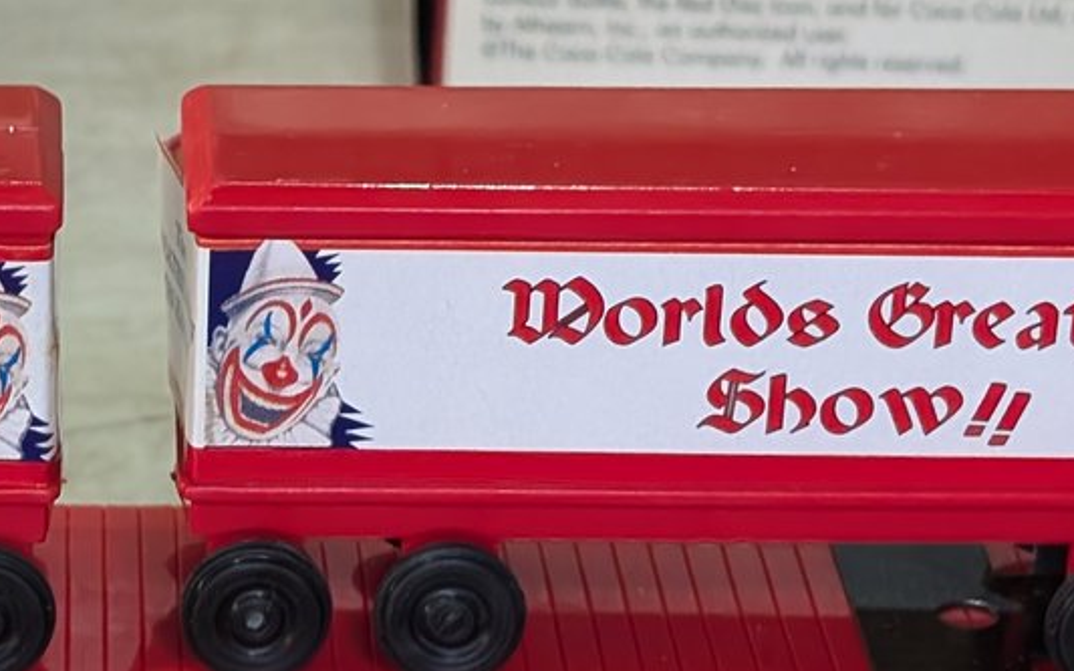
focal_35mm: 147
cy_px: 654
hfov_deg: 14.1
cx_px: 90
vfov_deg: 8.9
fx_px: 4302
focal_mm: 6.9
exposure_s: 1/120
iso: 291
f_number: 1.68
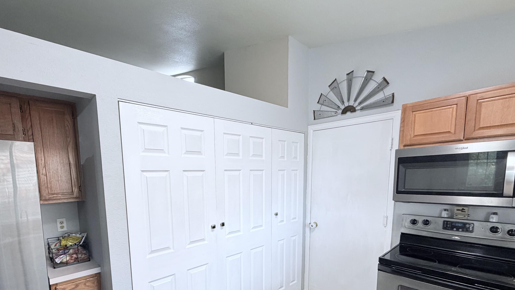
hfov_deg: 92.2
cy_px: 205
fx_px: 246
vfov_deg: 58.9
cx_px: 227
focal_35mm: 18
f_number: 2.2
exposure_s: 1/120
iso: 200
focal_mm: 2.22
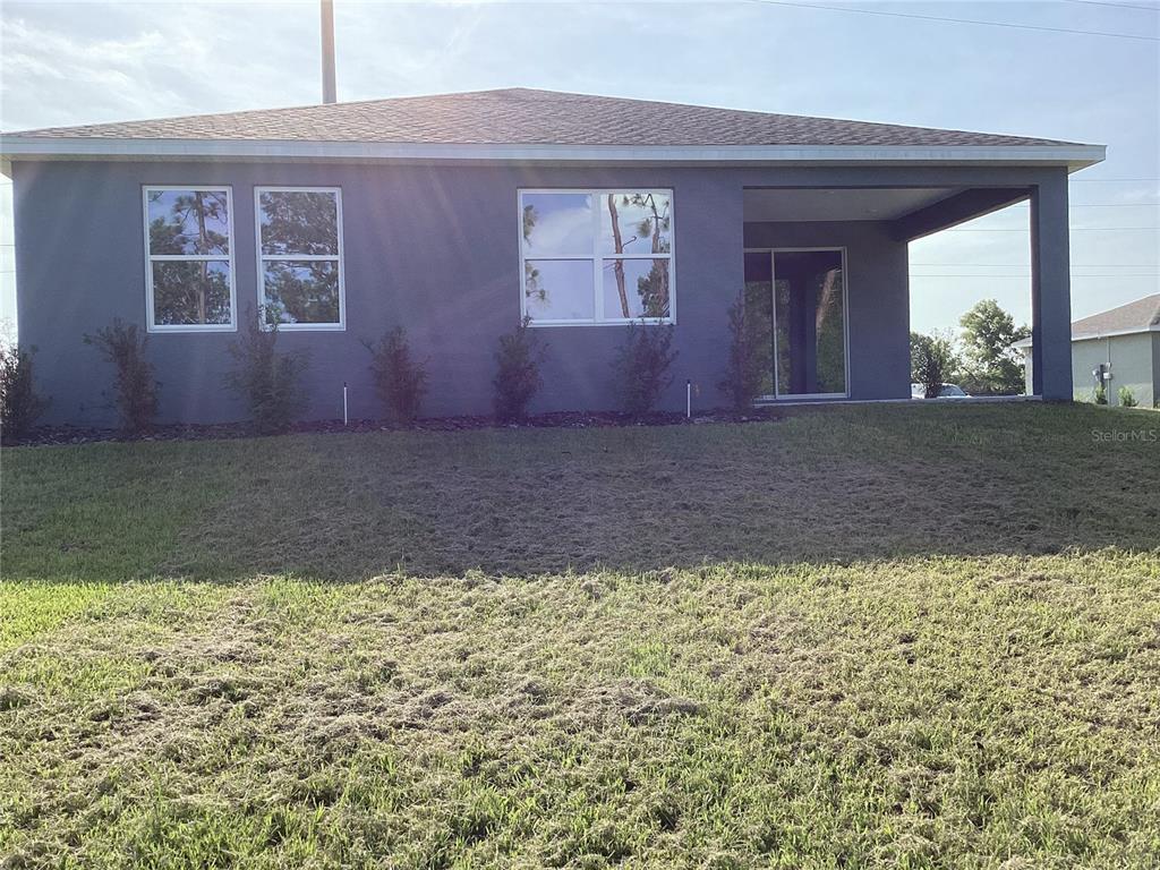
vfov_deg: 45.4
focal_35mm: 31
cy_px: 435
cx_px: 580
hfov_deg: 58.4
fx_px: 1039
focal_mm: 3.3
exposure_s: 1/994
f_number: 2.4
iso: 25
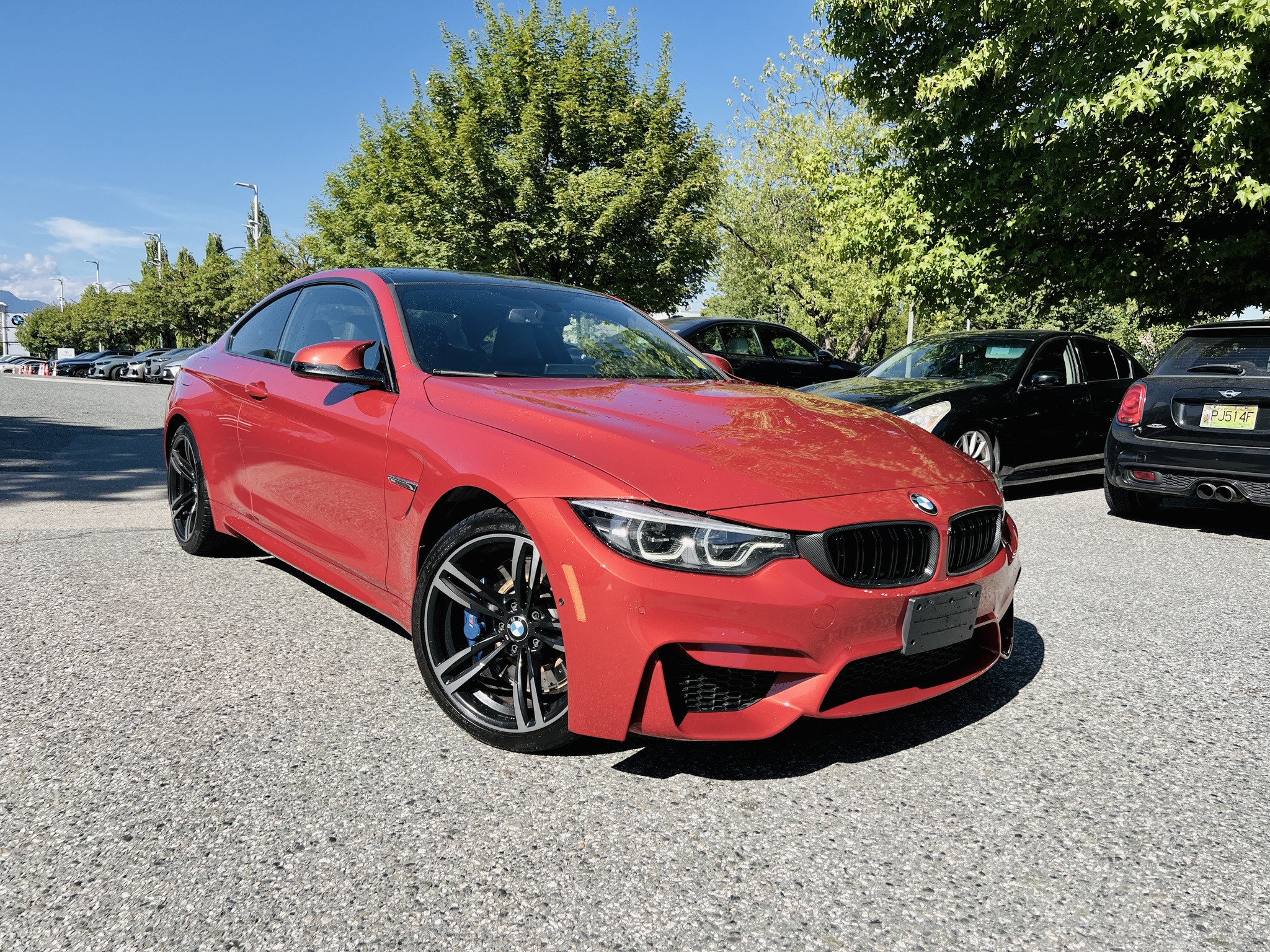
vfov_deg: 53.1
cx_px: 635
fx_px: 954
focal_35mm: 26
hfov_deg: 67.3
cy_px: 476
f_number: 1.5
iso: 50
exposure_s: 1/2165
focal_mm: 5.7
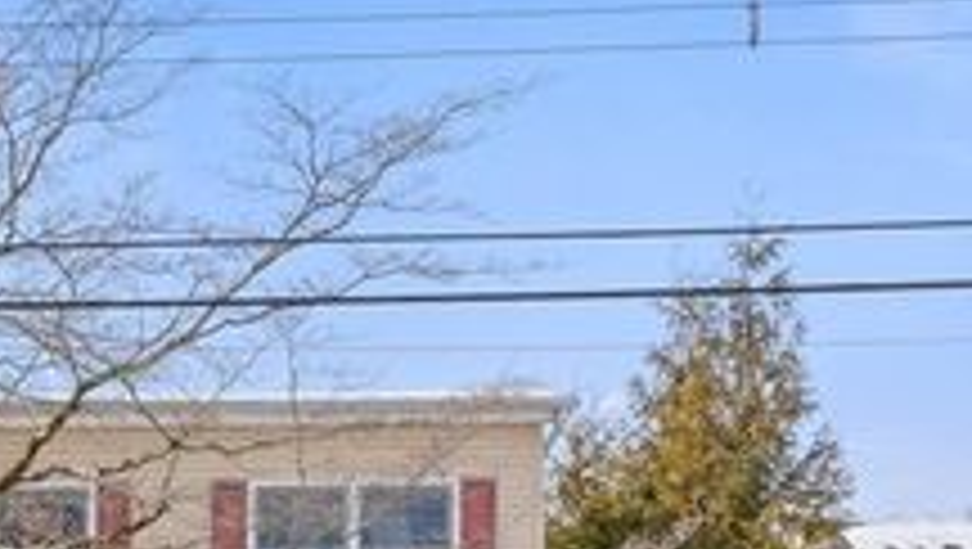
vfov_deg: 15.4
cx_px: -126
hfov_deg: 25.6
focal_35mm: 76
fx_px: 1954
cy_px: 668
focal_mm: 31.3
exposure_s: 1/200
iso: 100
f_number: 10
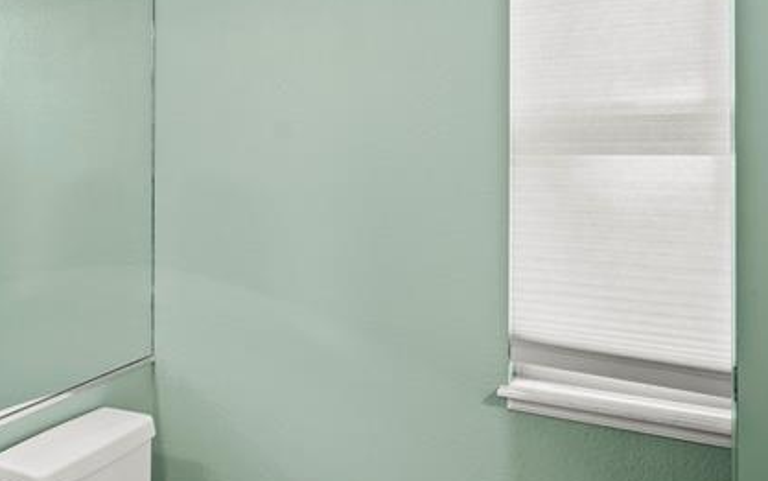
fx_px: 733
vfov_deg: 36.0
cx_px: 142
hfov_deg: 51.5
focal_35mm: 35
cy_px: 162
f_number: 8
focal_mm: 14
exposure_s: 1.6
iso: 400
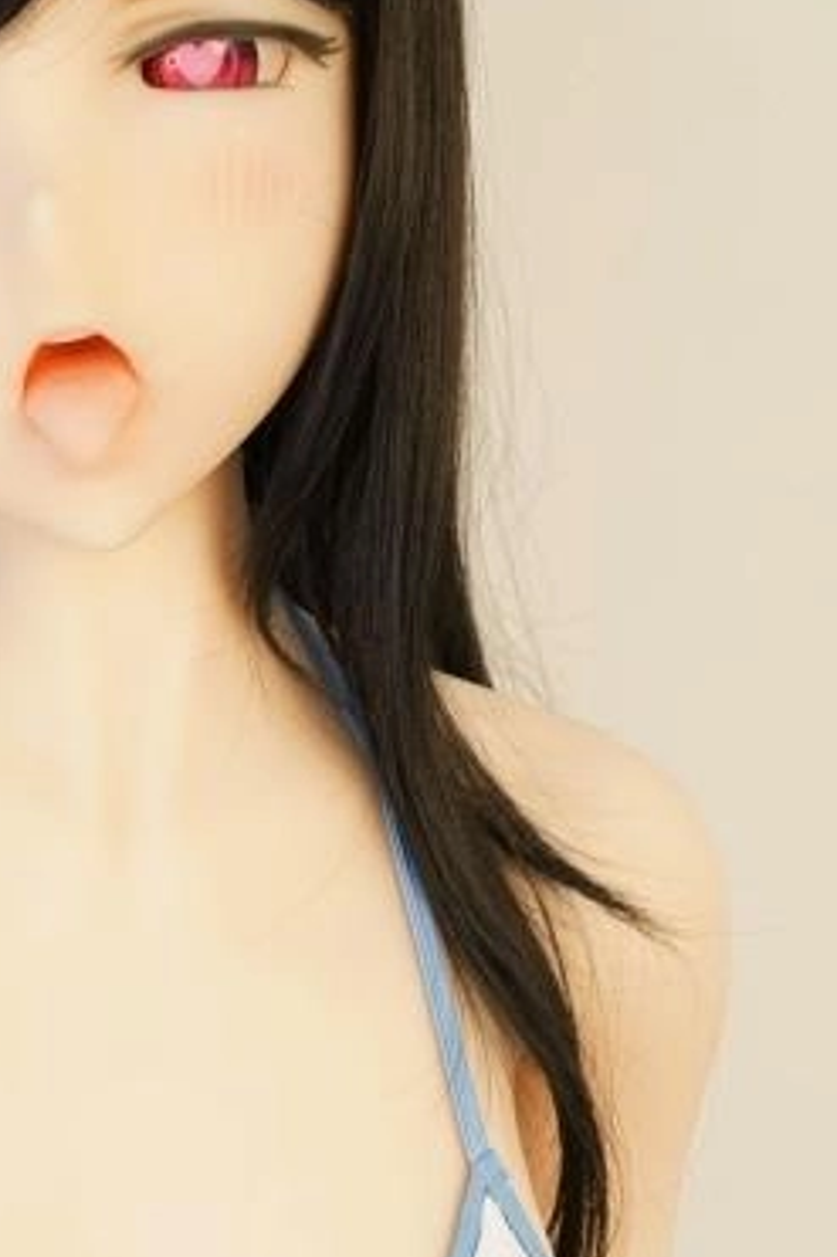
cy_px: 1264
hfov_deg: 15.7
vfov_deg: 22.9
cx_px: -14
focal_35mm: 85
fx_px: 2967
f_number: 5
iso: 640
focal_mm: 35
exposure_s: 1/100
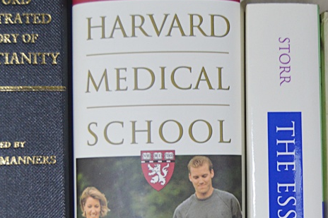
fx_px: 765
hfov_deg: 24.0
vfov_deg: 16.2
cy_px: 160
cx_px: 243
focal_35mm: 84
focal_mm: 26
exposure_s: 1/60
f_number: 4
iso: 720
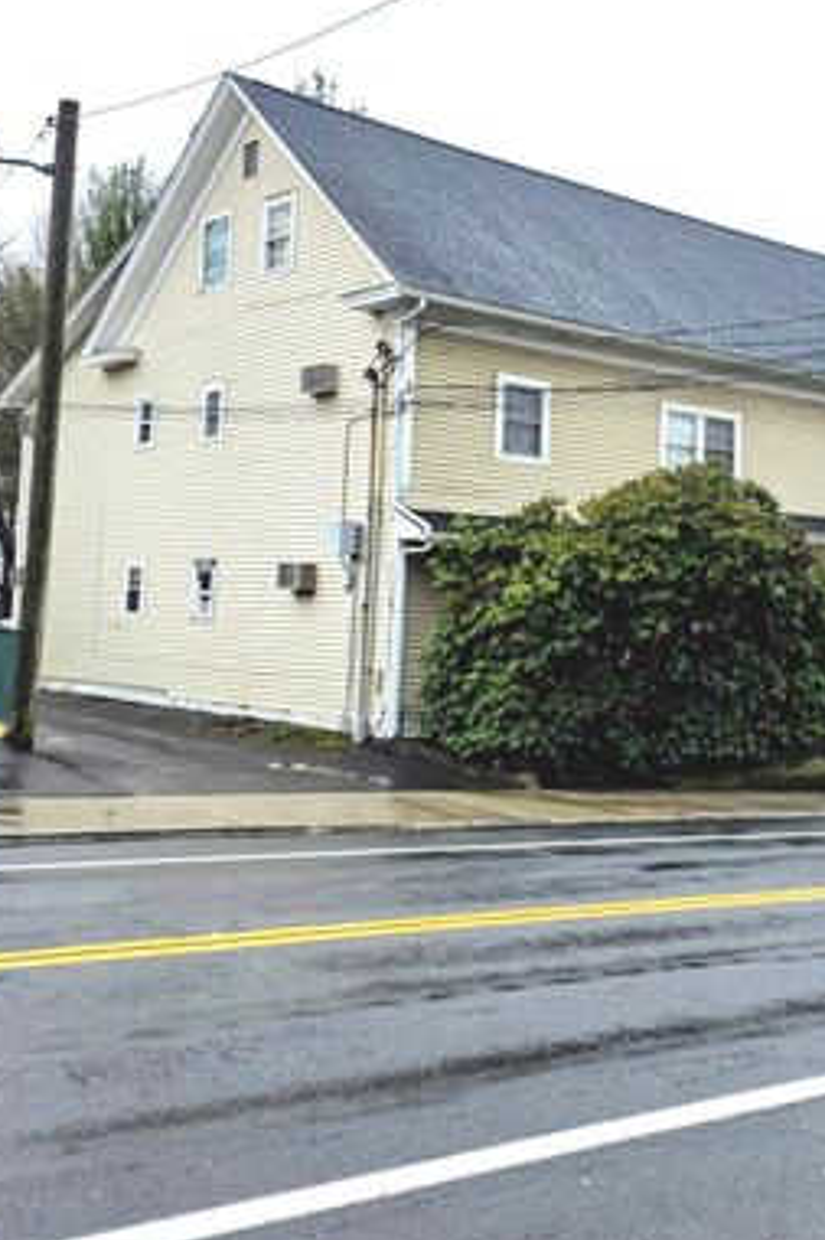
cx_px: 636
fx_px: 1445
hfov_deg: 31.2
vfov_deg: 46.3
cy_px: 520
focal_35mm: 42
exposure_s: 1/2635
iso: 80
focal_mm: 6.3
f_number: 1.7
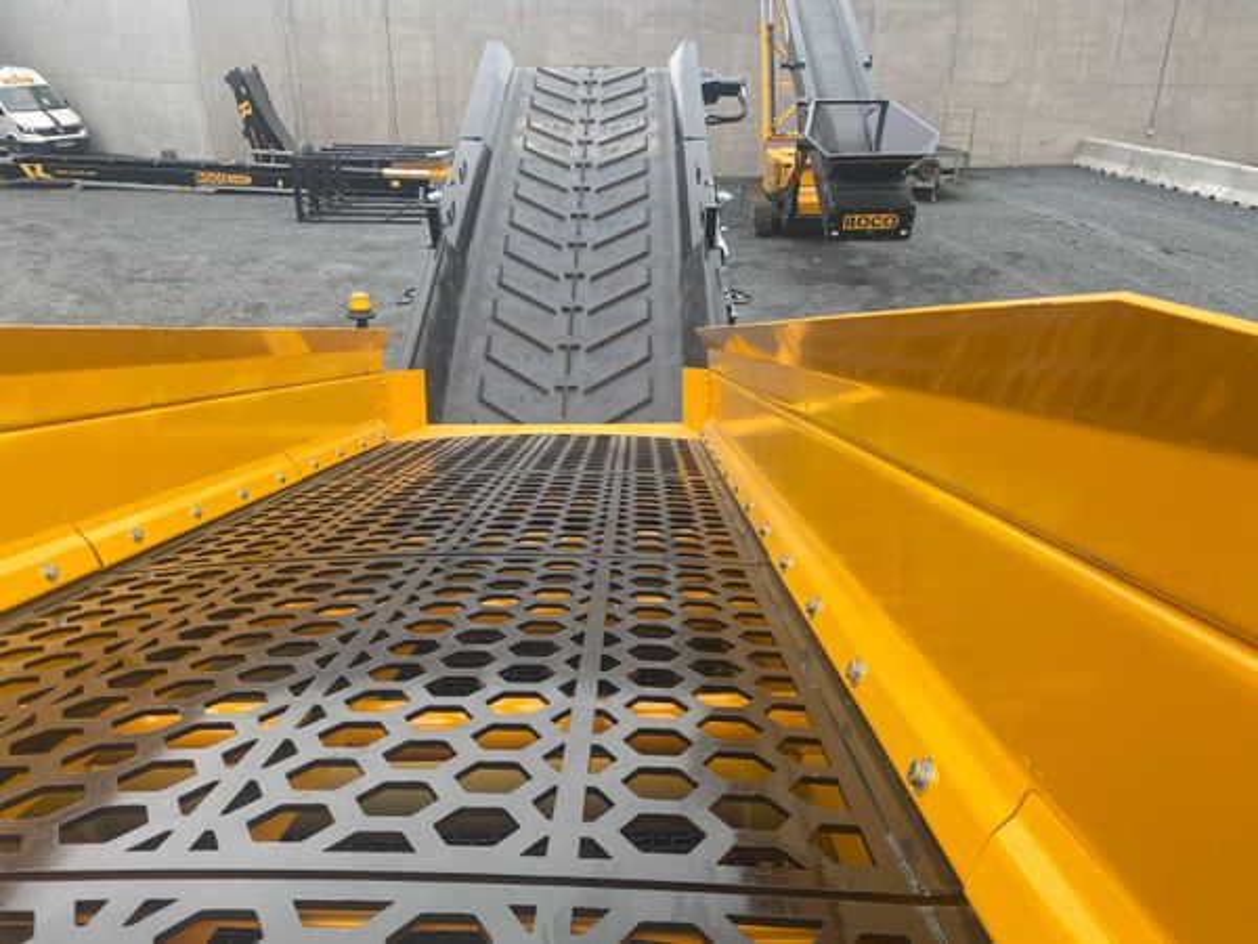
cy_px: 472
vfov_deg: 53.1
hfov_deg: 67.3
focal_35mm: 26
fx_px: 945
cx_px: 629
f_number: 1.8
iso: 32
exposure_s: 1/524
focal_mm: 4.25
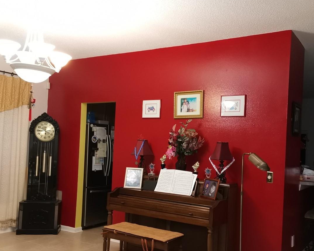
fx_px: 353
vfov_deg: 39.1
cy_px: 139
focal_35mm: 38
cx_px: 168
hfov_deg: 47.9
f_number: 1.8
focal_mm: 4.75
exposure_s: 1/24
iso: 640
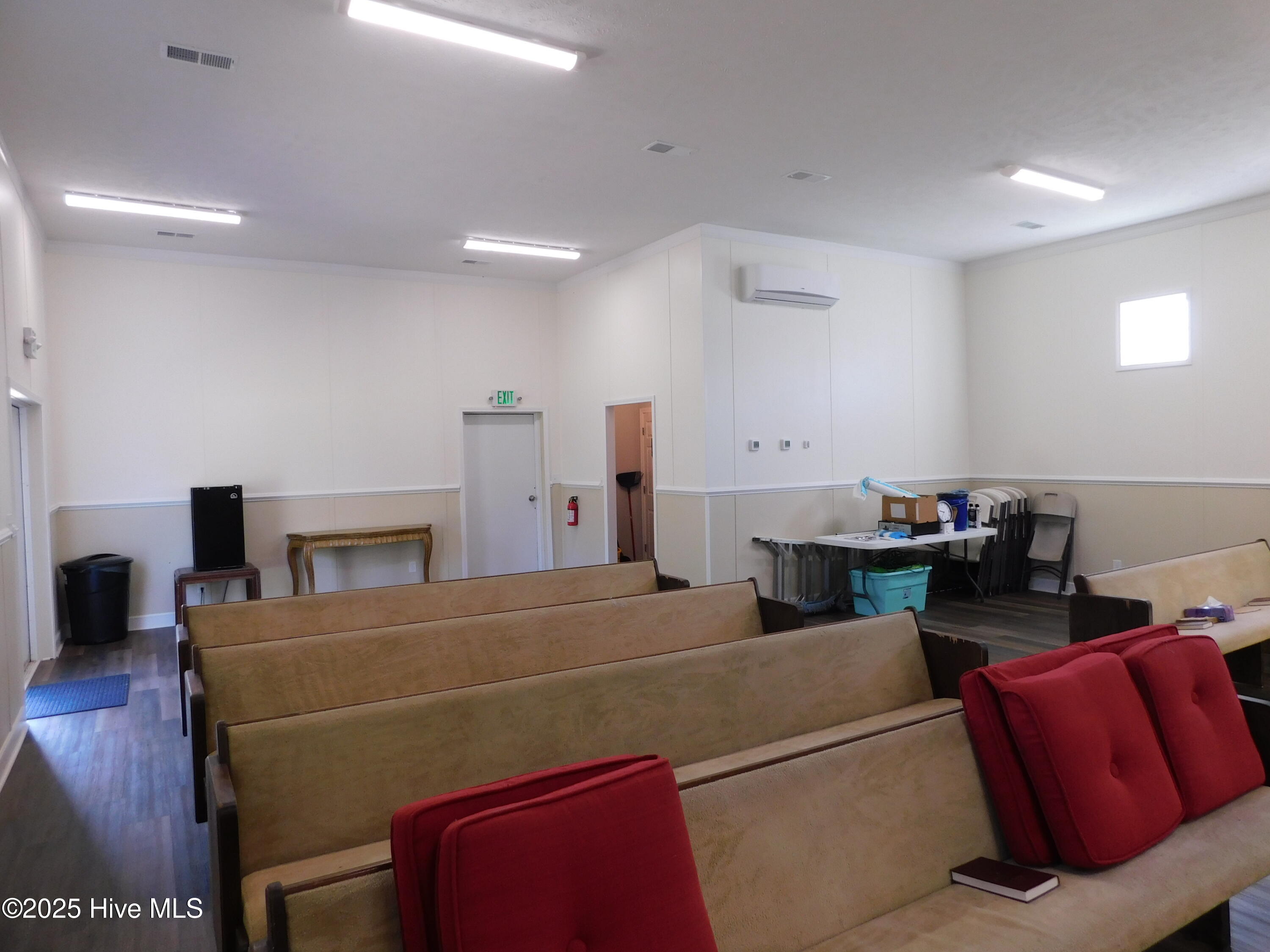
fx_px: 844
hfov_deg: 73.9
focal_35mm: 23
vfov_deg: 58.9
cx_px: 635
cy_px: 476
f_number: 3
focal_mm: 4
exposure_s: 1/30
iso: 125
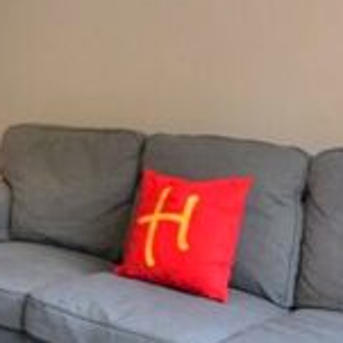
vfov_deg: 28.6
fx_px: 661
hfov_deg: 26.8
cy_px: 83
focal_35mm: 59
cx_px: -32
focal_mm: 10
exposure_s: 1/60
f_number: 3.5
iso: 1100
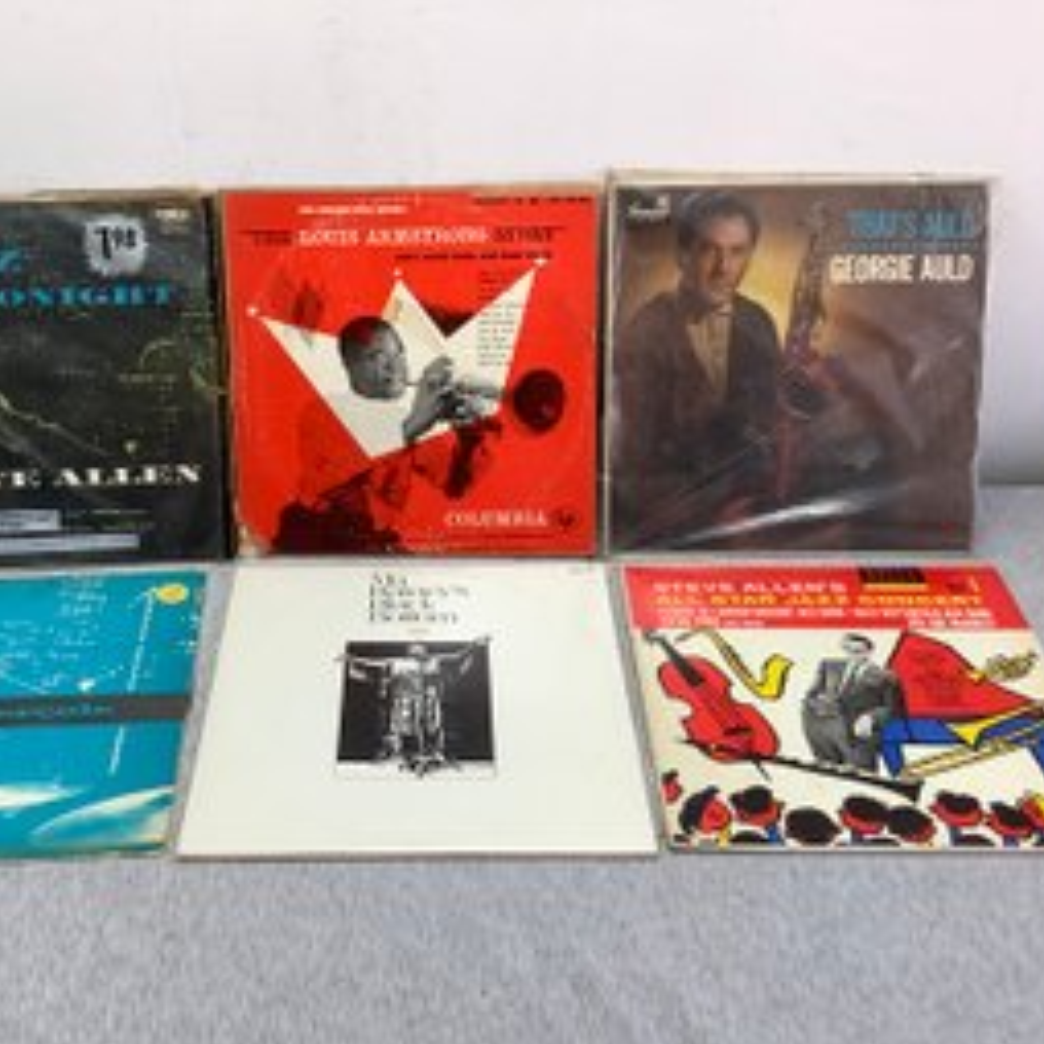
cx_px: 430
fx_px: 1262
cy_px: 524
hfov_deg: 44.7
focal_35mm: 37
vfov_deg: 44.9
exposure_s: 1/50
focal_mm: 3.3
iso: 50
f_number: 2.4
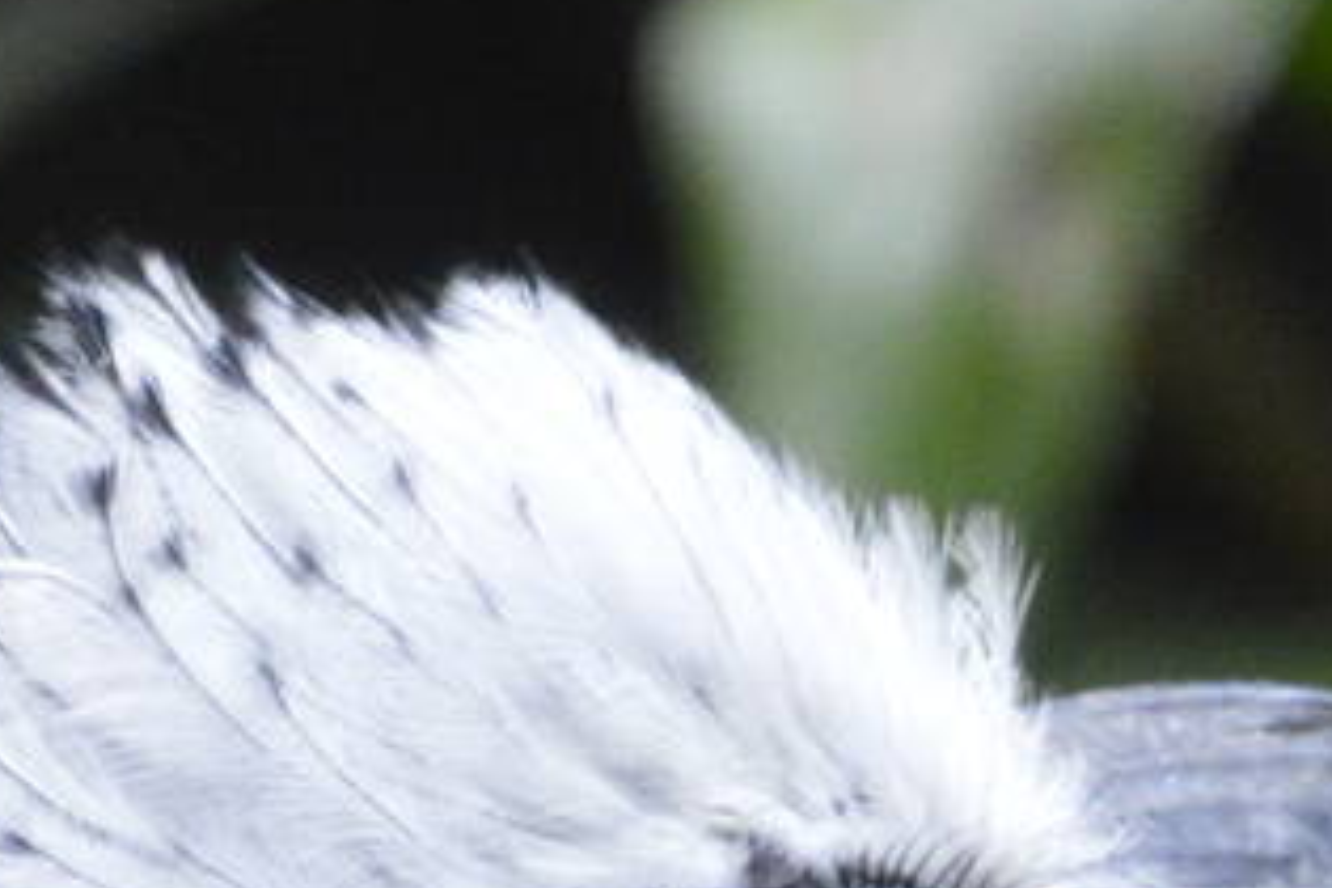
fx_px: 28192
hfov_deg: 2.7
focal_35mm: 762
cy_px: 1679
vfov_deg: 1.8
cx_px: 816
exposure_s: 1/20
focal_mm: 100
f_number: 5.6
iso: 3200
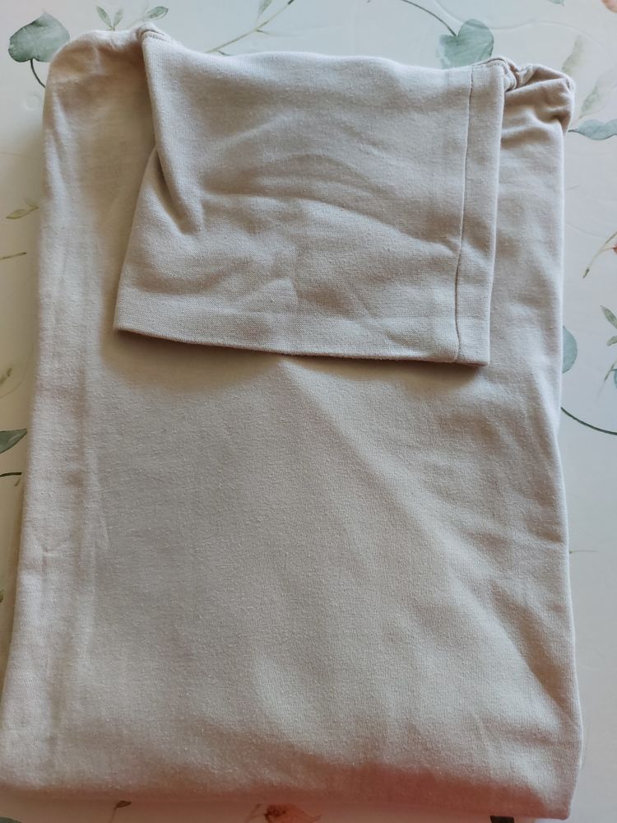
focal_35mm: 25
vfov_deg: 69.4
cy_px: 412
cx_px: 308
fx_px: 594
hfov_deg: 54.9
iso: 320
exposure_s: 1/100
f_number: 1.8
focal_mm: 5.23
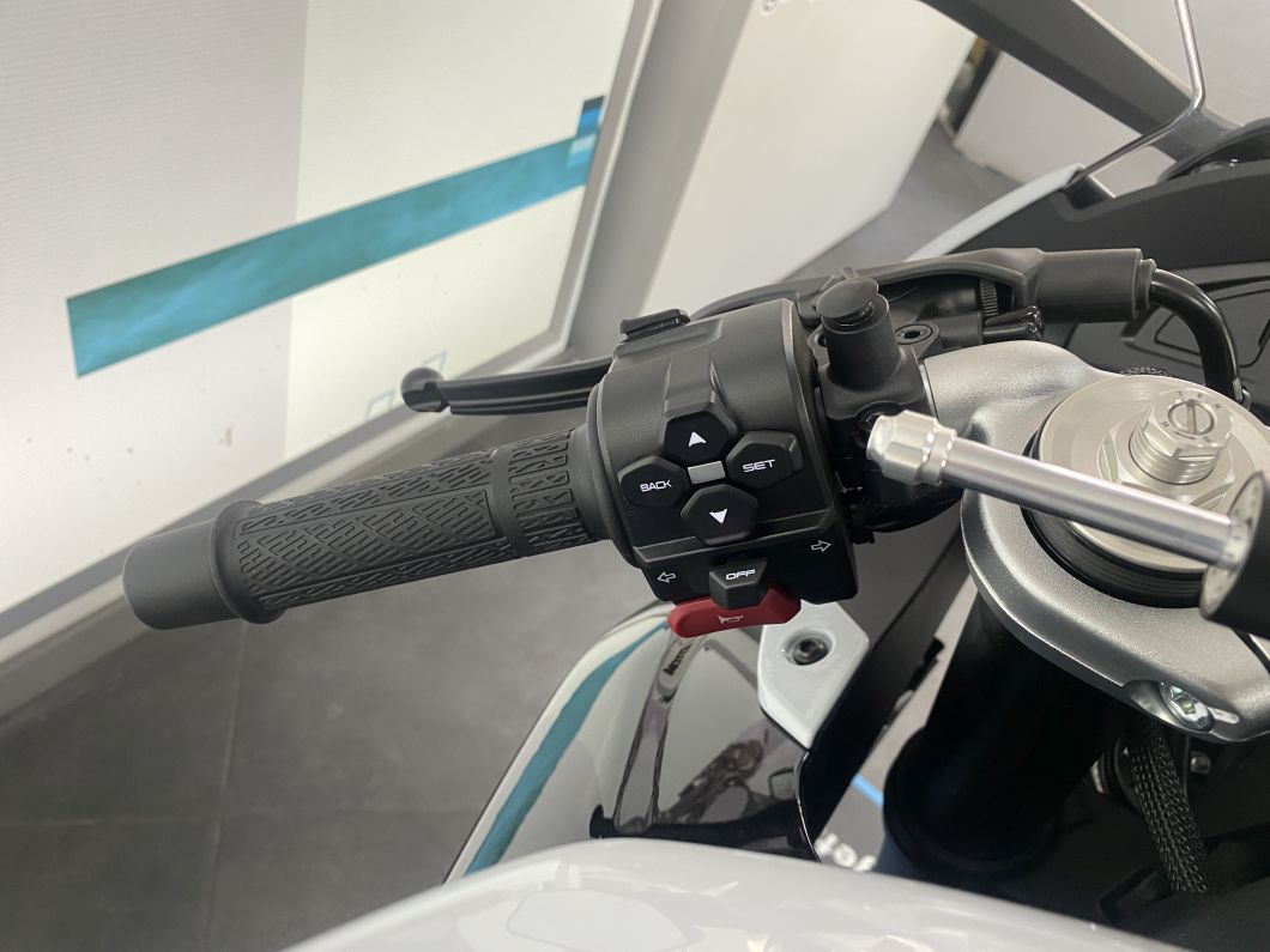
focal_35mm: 26
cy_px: 476
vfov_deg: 53.1
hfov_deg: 67.3
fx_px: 954
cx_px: 635
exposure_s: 1/50
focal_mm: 4.25
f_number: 1.8
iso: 160
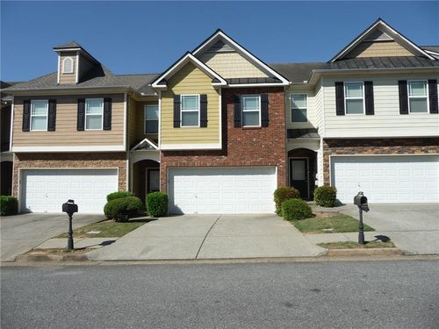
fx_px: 355
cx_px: 220
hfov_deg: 63.4
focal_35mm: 28
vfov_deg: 49.7
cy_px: 164
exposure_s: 1/320
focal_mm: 4.7
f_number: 8
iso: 100
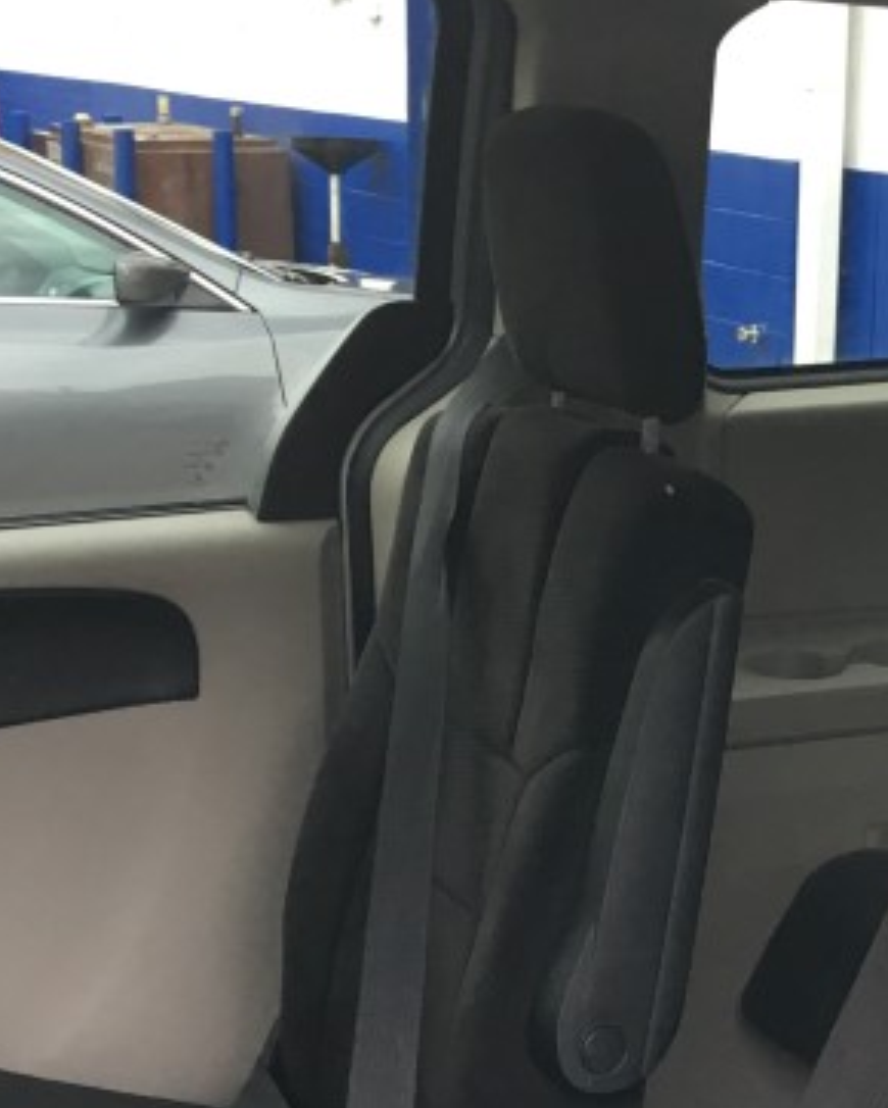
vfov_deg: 23.6
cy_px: 823
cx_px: 867
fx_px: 2626
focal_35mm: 80
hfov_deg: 18.7
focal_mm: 4.15
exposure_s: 1/30
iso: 64
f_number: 2.2
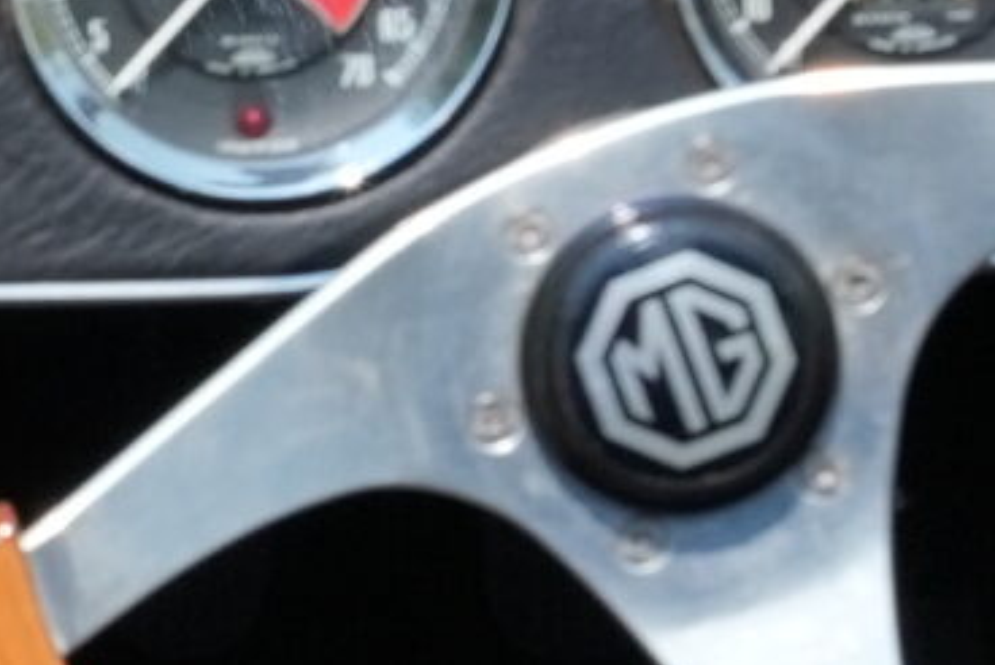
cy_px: 289
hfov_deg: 5.9
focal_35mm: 344
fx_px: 9528
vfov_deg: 4.0
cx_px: -498
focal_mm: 49.5
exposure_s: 1/30
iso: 800
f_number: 11
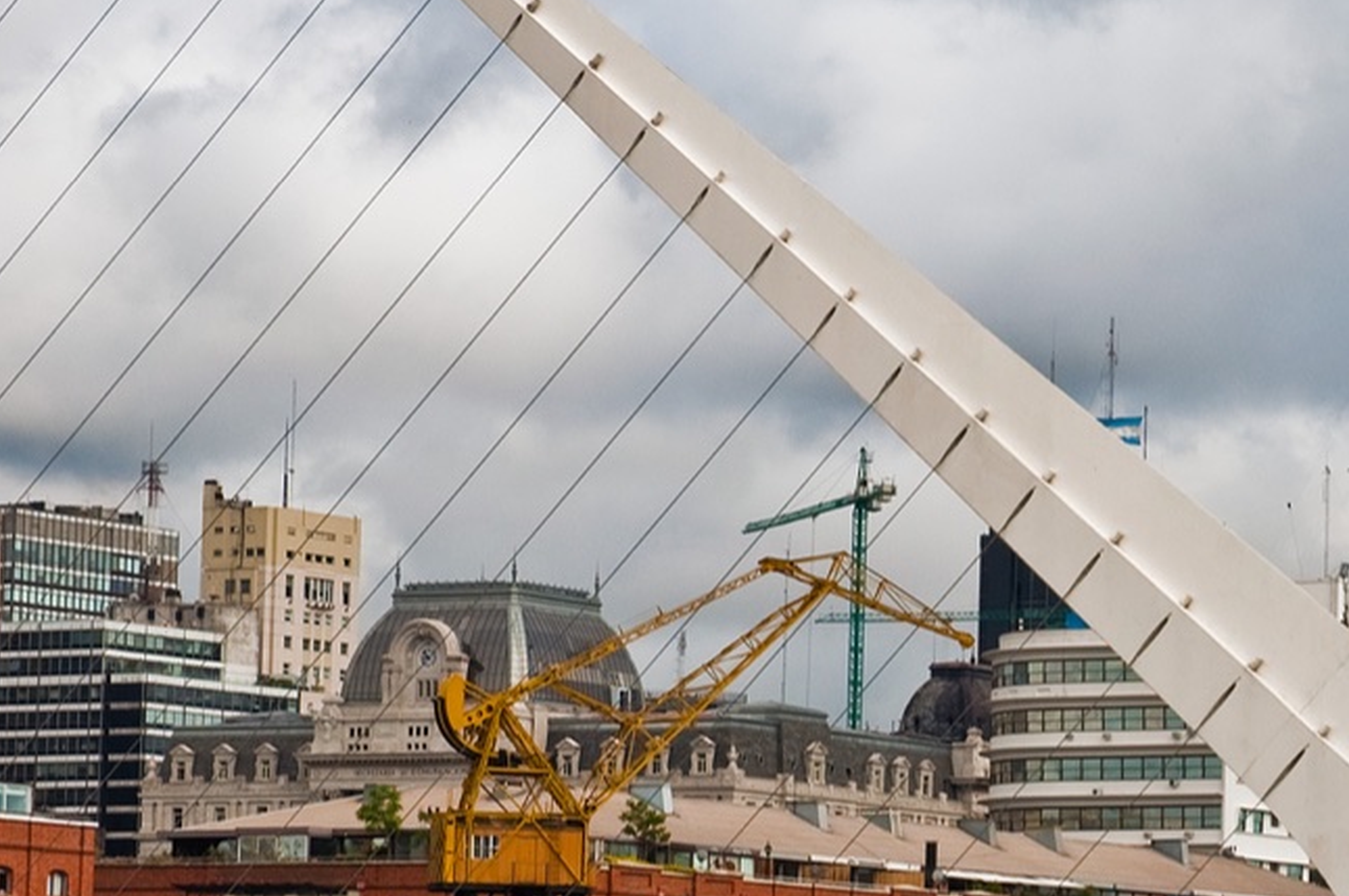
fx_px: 6400
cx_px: 1618
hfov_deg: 11.8
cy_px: 624
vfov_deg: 8.0
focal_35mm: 171
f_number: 9
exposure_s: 1/320
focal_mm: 46
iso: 200
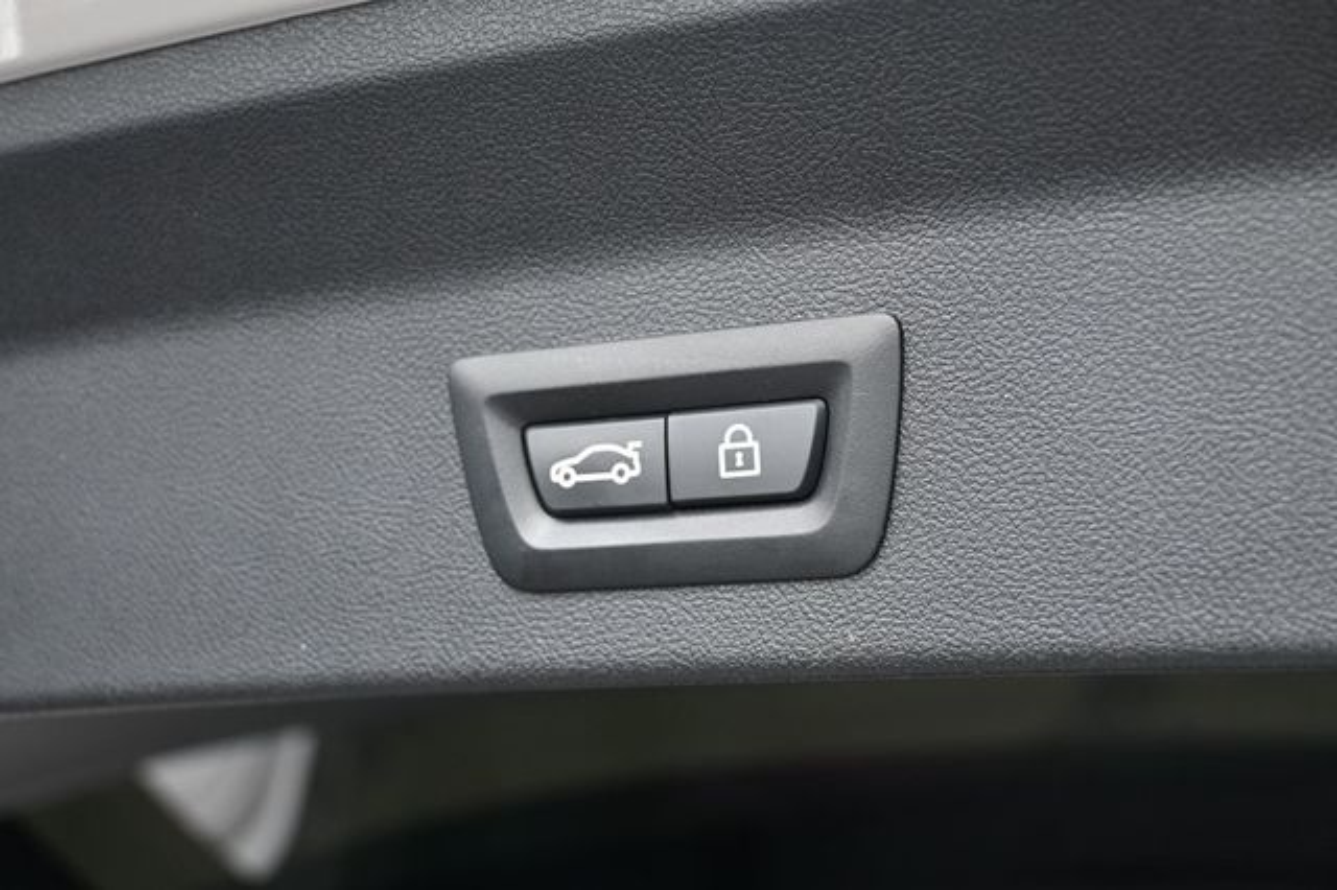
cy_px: 445
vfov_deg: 28.5
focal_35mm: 47
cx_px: 668
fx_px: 1754
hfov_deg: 41.7
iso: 400
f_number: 5
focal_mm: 31.5
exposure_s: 1/200
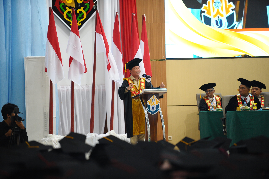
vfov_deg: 6.9
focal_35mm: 200
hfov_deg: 10.3
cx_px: 134
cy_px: 90
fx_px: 1493
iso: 1600
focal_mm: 200
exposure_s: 1/125
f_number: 2.8
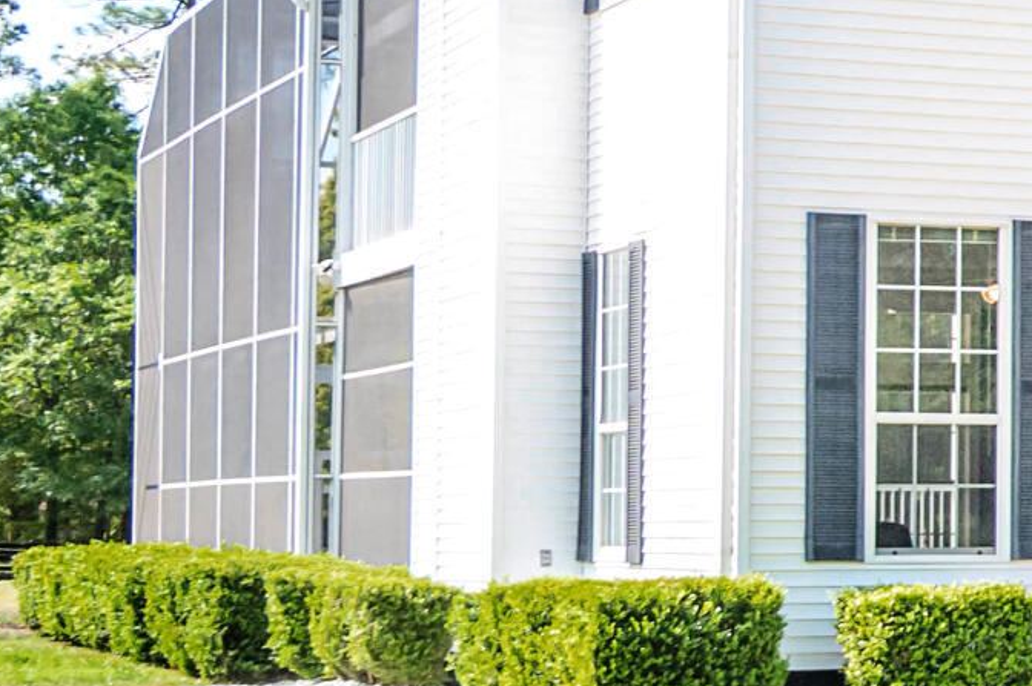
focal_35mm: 134
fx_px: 3838
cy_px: 290
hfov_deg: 14.0
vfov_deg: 10.2
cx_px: 1703
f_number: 10
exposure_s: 1/160
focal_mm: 20
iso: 400
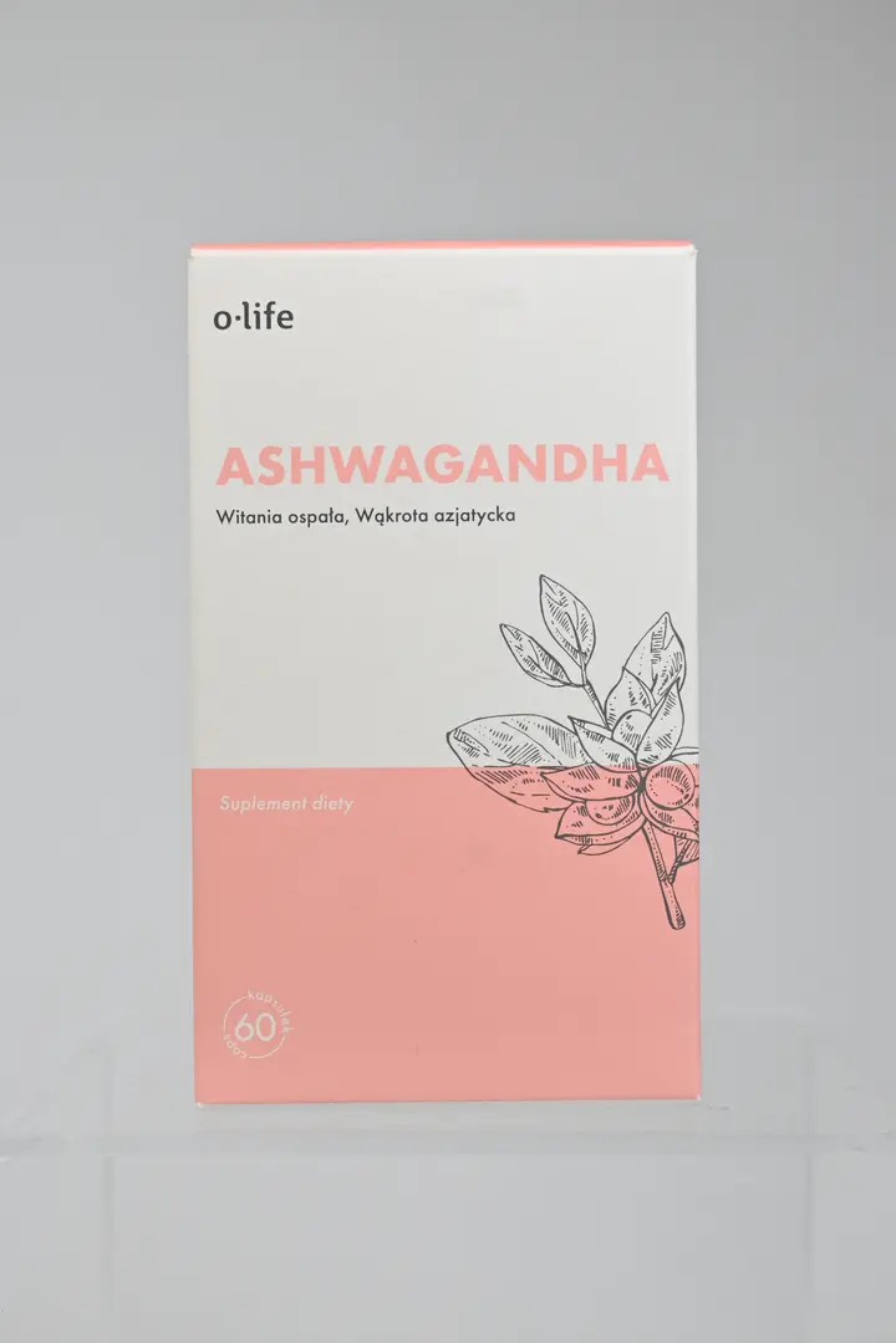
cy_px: 672
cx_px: 448
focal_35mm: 60
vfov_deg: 33.4
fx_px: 2240
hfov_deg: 22.6
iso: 320
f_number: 6.3
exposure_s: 1/200
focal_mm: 40
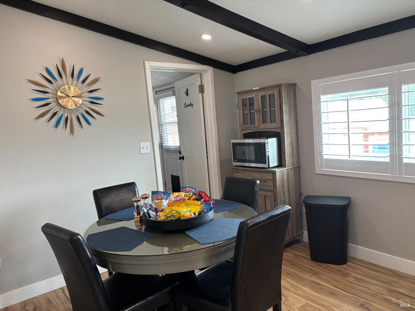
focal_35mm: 26
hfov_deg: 67.3
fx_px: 312
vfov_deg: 53.1
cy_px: 156
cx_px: 208
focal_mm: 5.96
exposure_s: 1/60
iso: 200
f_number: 1.6
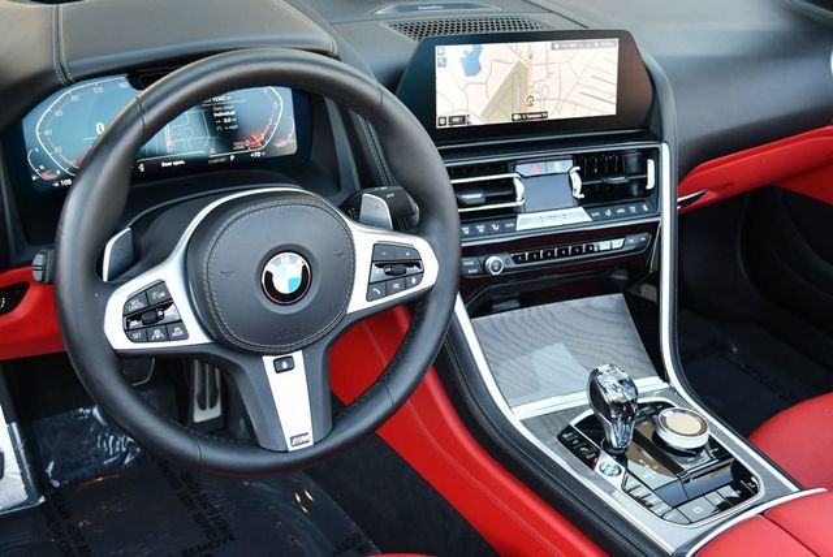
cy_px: 278
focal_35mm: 44
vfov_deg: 30.6
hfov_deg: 44.5
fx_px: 1019
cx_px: 416
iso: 720
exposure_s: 1/250
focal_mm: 22
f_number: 3.8
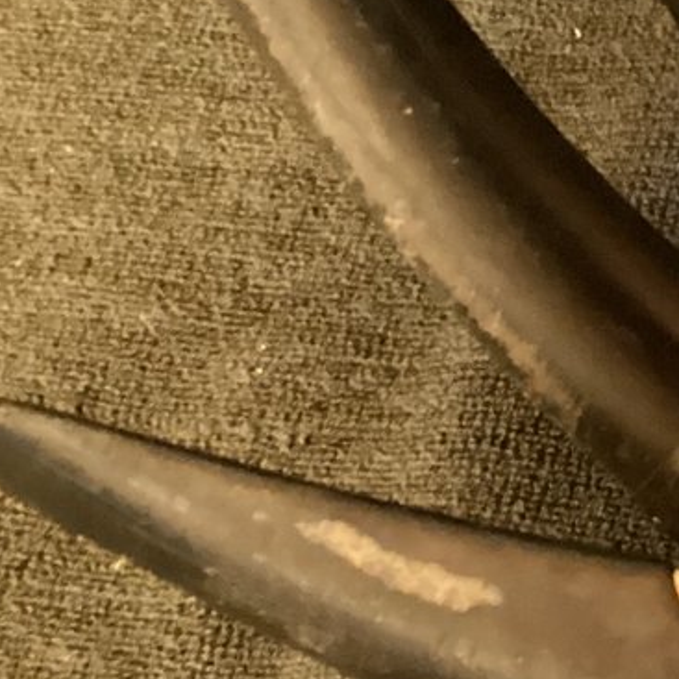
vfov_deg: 15.4
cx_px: 1370
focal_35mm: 113
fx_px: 2508
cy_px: 314
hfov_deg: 13.2
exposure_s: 1/25
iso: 500
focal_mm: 3.3
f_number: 2.4
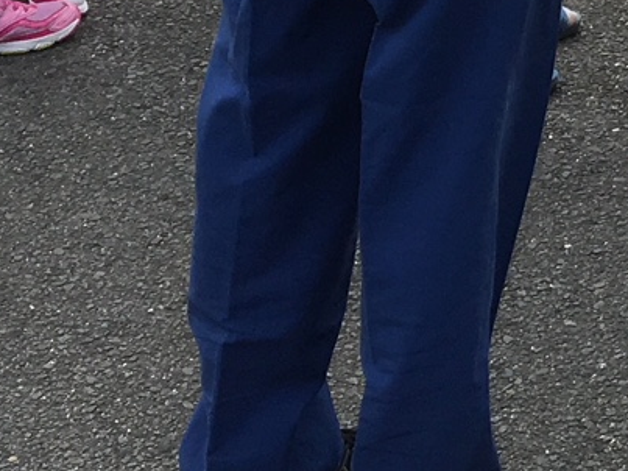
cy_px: -416
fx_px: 2630
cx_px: 1175
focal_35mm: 145
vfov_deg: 9.6
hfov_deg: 12.3
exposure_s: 1/1054
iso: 25
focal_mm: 4.15
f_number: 2.2
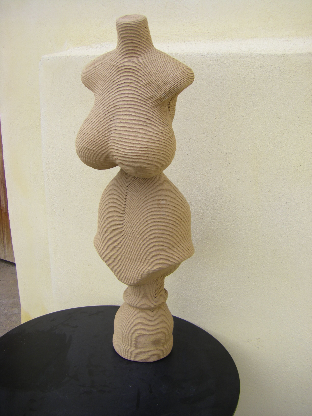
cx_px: 156
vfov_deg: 49.0
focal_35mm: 38
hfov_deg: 37.7
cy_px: 208
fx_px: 457
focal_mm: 6.3
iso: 64
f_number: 3.5
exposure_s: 1/100
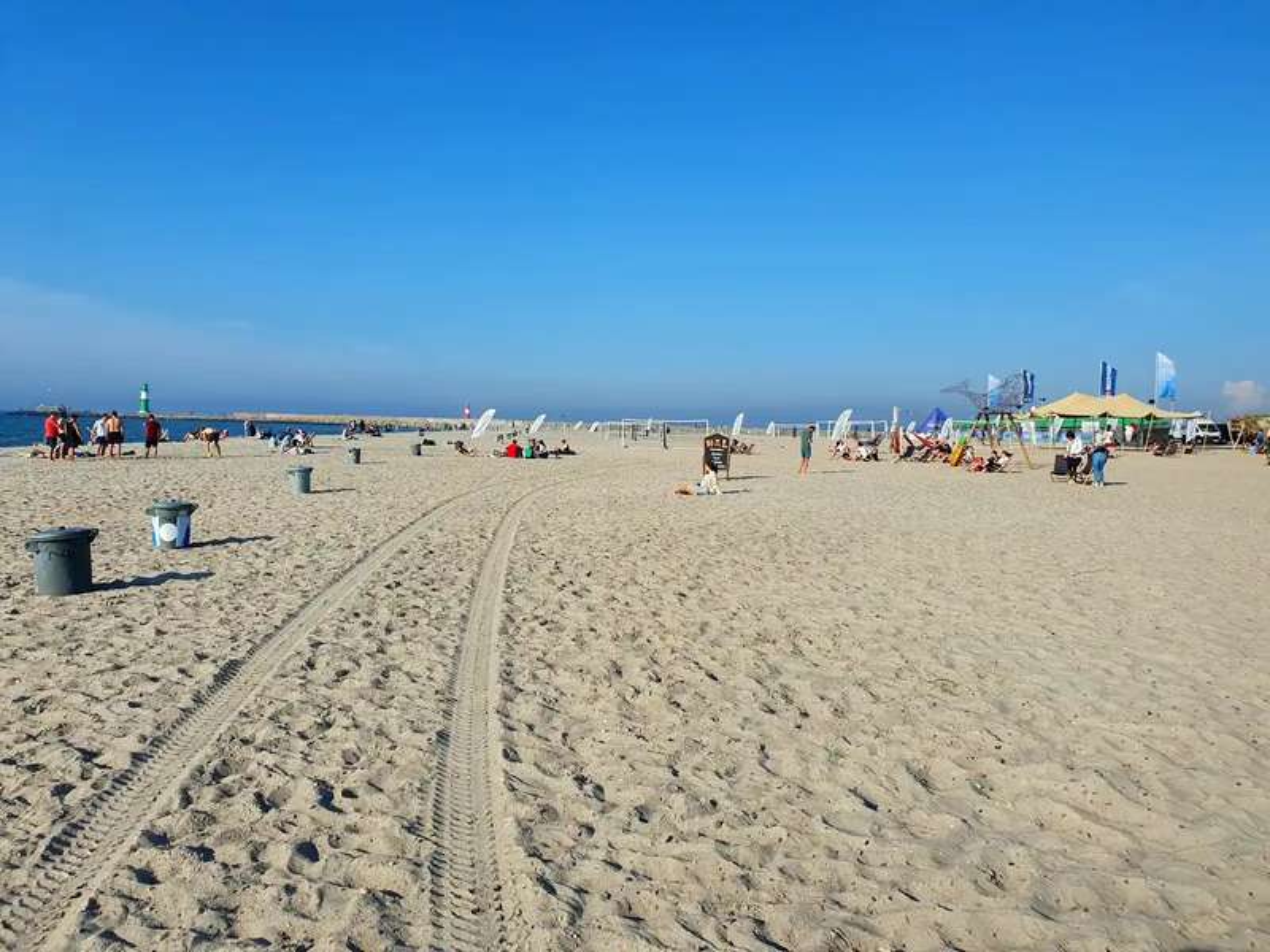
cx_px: 635
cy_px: 476
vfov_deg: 53.1
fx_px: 954
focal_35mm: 26
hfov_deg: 67.3
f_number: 2.4
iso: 50
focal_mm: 4.3
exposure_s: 1/2480
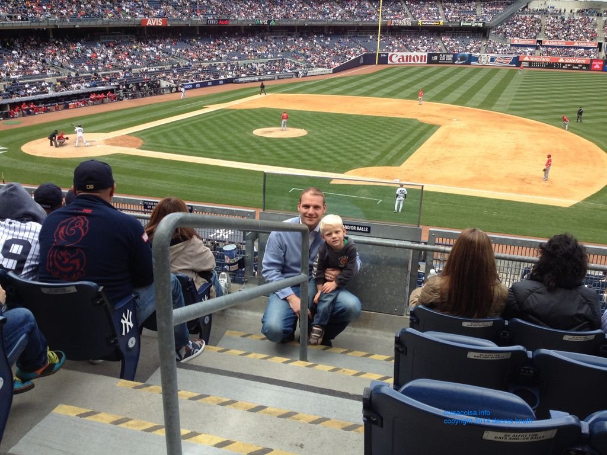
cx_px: 304
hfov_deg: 52.6
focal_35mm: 35
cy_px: 228
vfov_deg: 40.7
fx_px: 614
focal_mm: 4.28
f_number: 2.4
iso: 50
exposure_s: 1/415
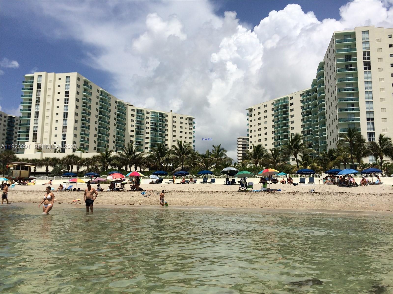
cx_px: 196
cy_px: 147
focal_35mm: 30
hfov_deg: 60.0
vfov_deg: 46.8
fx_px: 341
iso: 32
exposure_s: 1/5128
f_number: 2.2
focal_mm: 4.12
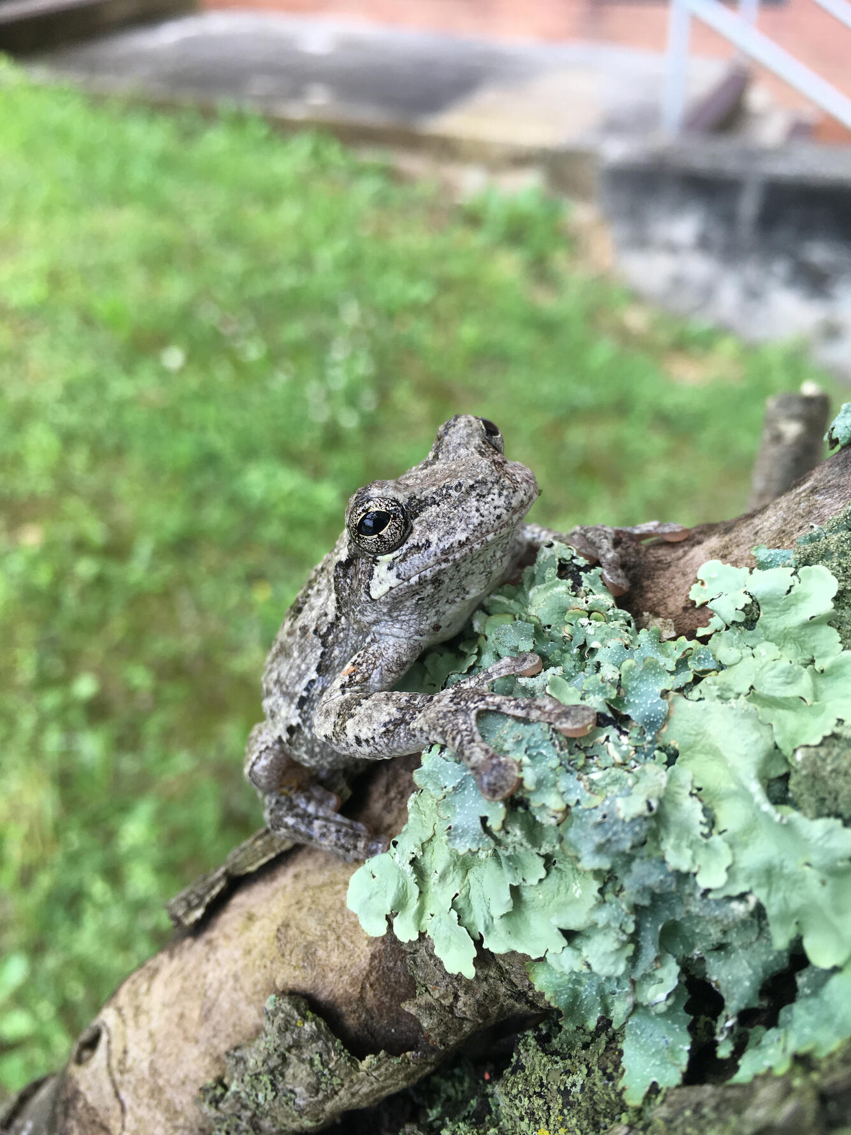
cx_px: 426
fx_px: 950
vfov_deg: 61.7
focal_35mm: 29
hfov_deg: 48.2
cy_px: 568
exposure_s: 1/120
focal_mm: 4.15
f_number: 2.2
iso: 32
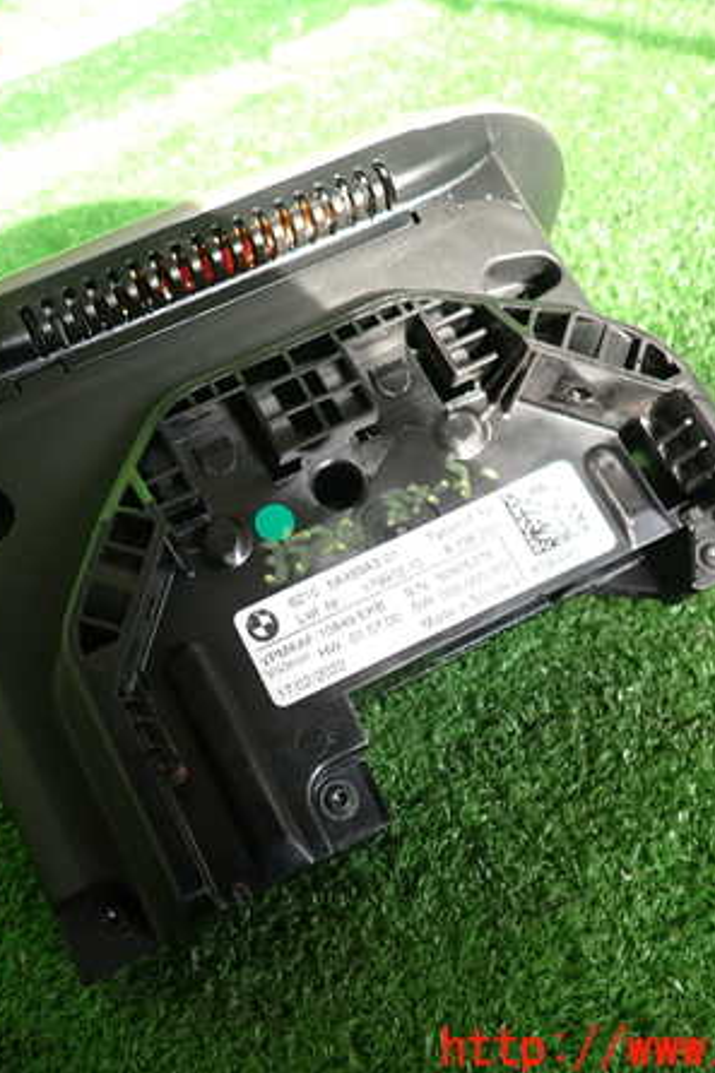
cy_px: 539
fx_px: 1043
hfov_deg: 37.6
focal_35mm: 35
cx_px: 262
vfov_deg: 54.5
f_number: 2
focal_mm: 4.5
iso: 100
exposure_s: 1/80
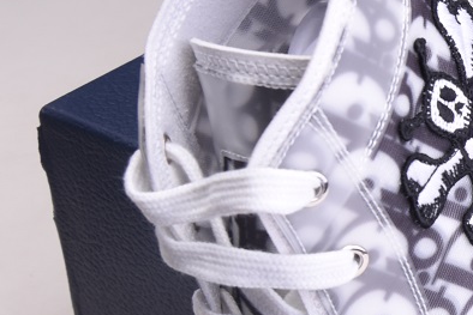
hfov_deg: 13.7
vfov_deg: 9.8
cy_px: 161
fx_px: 1840
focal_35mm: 140
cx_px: 719
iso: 100
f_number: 11
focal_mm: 46
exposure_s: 1/125
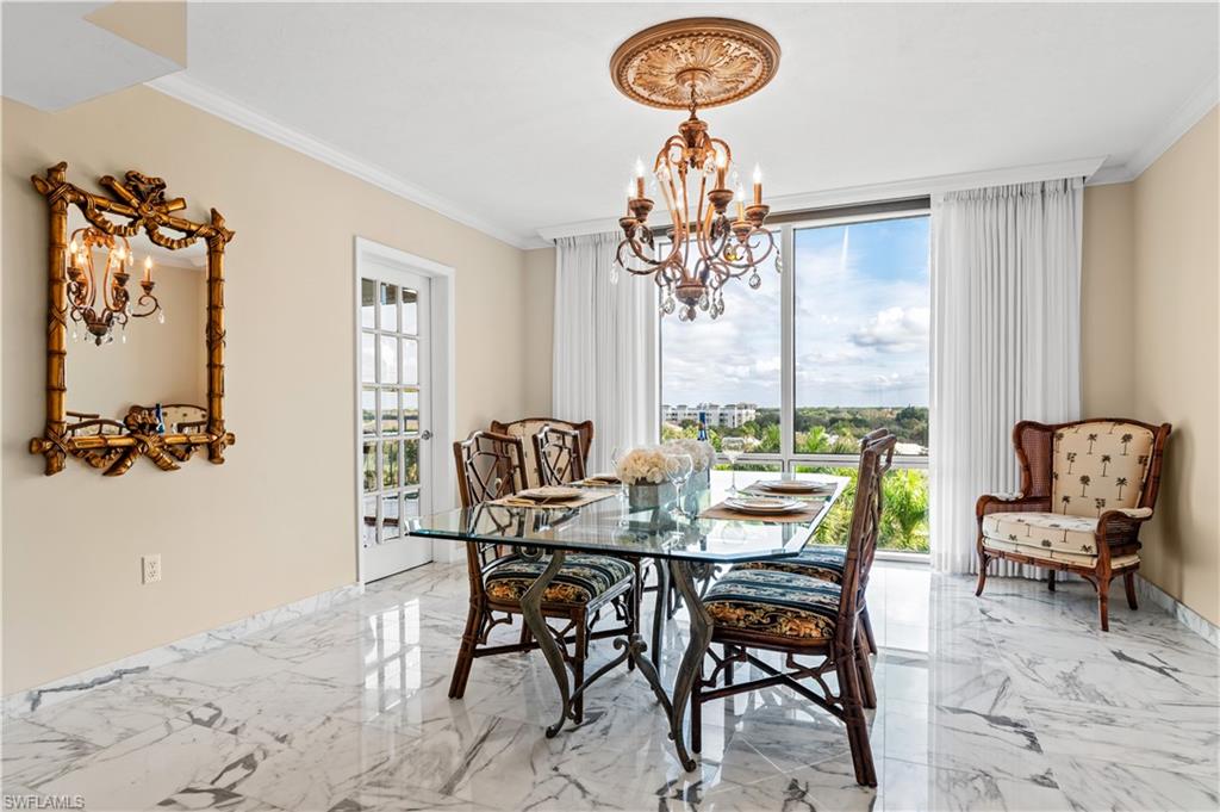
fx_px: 677
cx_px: 610
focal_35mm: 20
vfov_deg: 61.8
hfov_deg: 84.0
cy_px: 406
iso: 320
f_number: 10
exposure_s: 1/4
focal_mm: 20
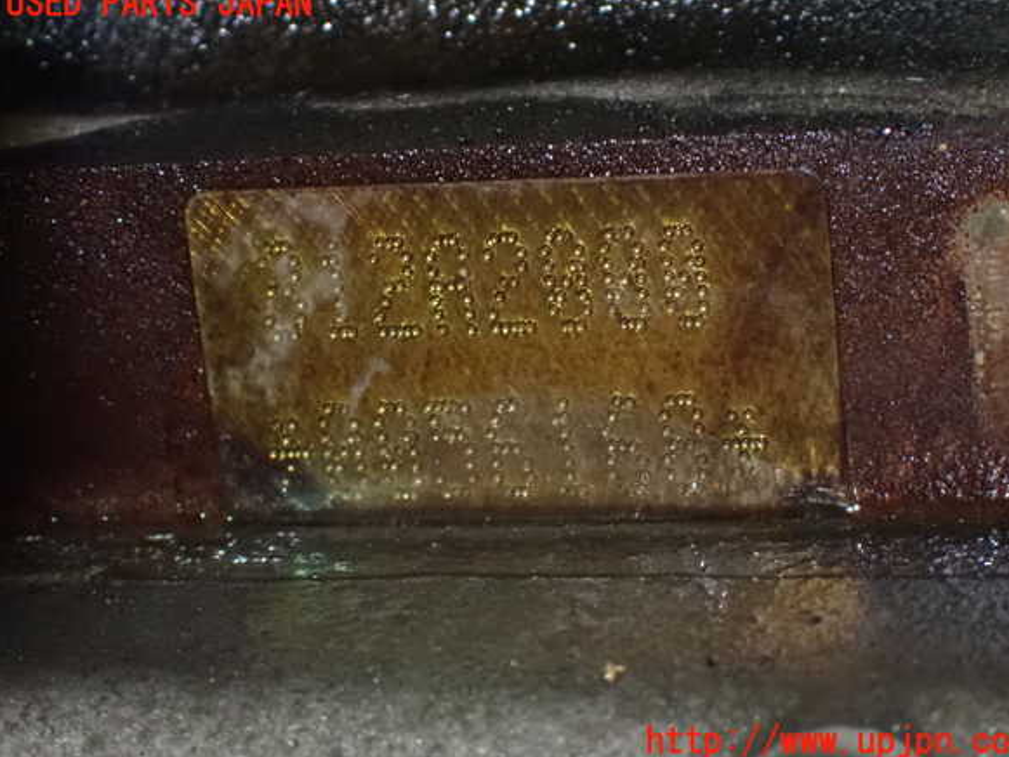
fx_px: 2828
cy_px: 373
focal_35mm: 97
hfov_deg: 20.2
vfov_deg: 15.3
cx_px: 518
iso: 1600
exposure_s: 1/30
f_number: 4.7
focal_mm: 16.79
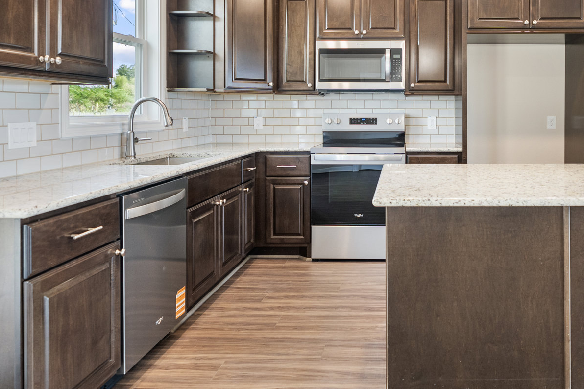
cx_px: 403
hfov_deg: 61.6
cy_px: 114
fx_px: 470
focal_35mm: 29
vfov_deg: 43.9
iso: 500
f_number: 2.8
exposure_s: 1/30
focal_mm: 12
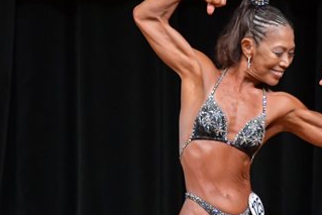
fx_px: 7490
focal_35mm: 837
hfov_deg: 2.5
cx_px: 258
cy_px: 134
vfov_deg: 1.6
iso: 4000
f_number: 5.6
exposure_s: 1/400
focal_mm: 230
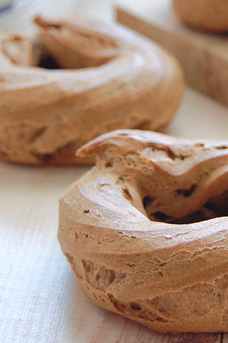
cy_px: 35
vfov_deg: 15.3
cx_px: 184
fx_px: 1265
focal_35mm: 133
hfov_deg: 10.3
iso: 800
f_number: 5
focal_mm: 40
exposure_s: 1/13
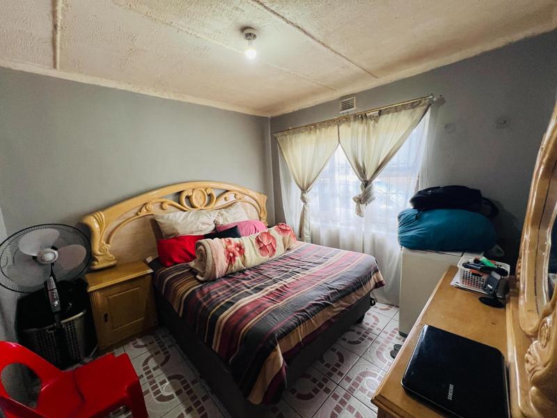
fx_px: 209
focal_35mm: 13
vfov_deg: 89.9
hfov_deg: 106.2
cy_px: 209
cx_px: 278
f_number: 1.8
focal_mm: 1.57
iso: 80
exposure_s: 1/100
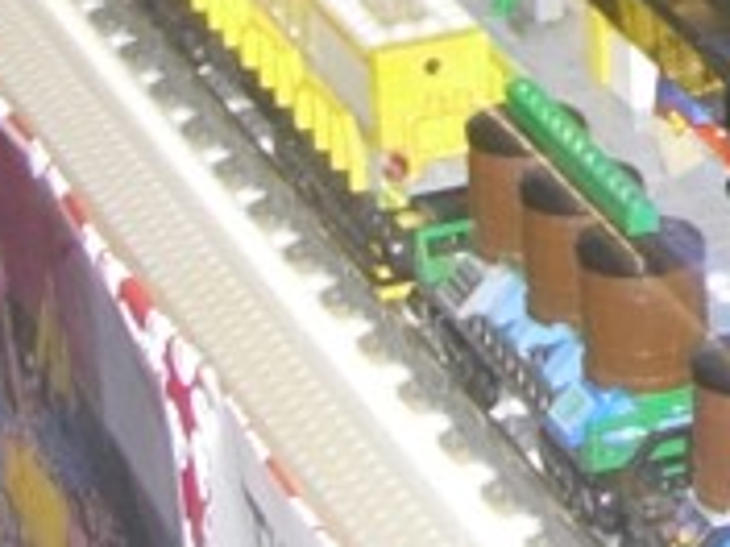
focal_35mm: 259
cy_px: -605
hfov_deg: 7.4
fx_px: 5462
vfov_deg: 5.6
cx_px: 1365
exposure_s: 1/9.7
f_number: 2.8
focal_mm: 7.8
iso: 79
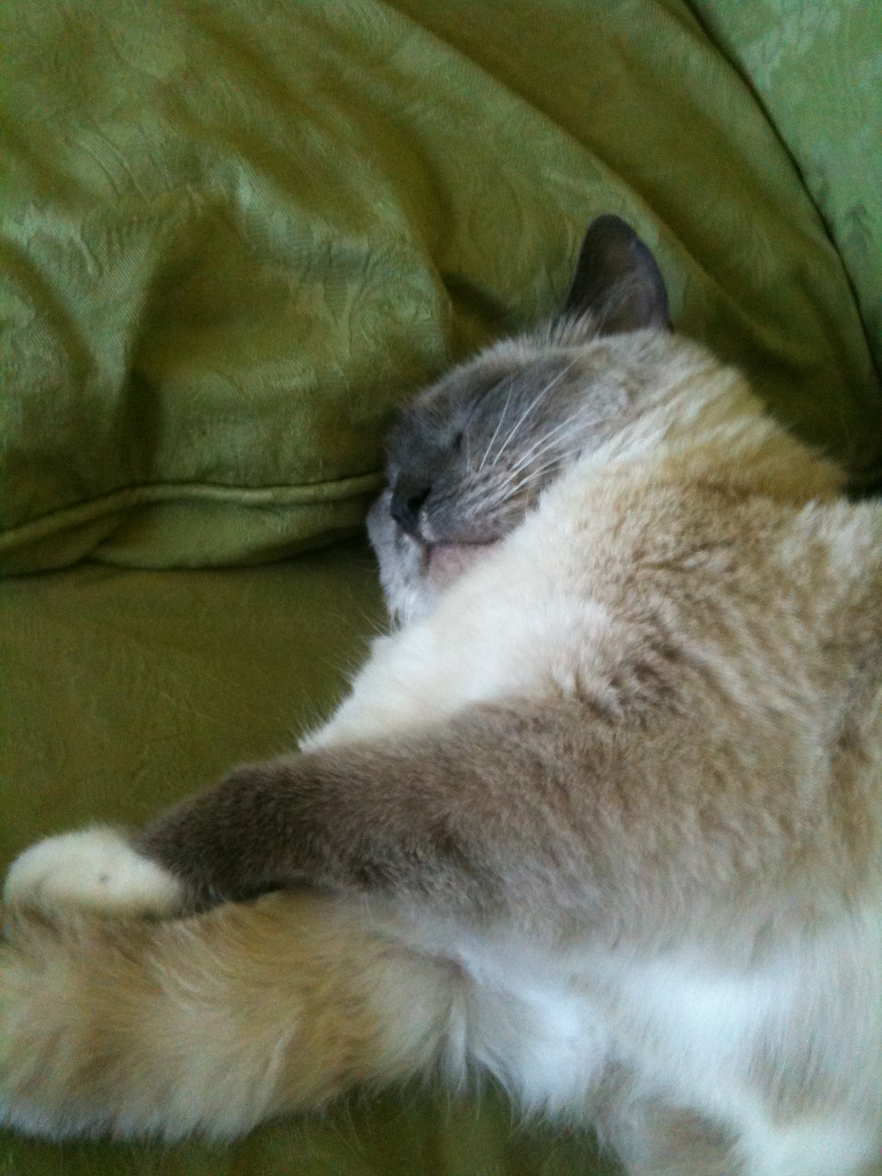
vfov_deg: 52.6
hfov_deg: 40.7
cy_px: 588
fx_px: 1189
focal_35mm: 35
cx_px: 441
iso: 250
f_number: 2.8
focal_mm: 3.85
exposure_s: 1/15
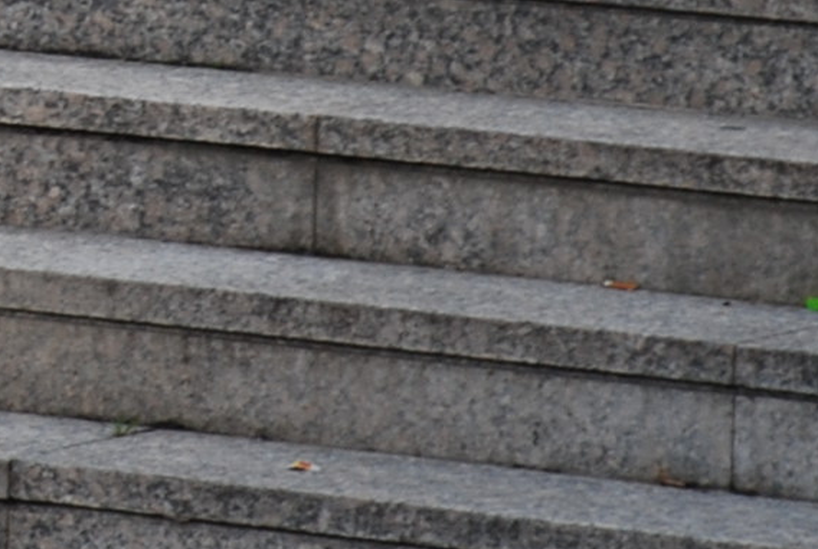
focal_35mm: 688
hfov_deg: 3.0
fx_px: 15661
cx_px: -720
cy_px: -548
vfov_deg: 2.0
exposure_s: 1/125
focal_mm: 90
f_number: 5.6
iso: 200
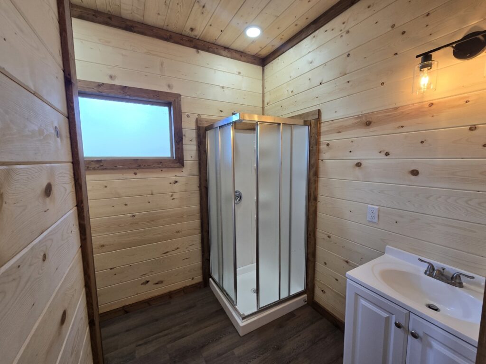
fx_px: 183
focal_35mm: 13
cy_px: 182
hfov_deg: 106.2
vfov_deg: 89.9
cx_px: 243
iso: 64
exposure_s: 1/60
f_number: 2.2
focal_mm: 2.2
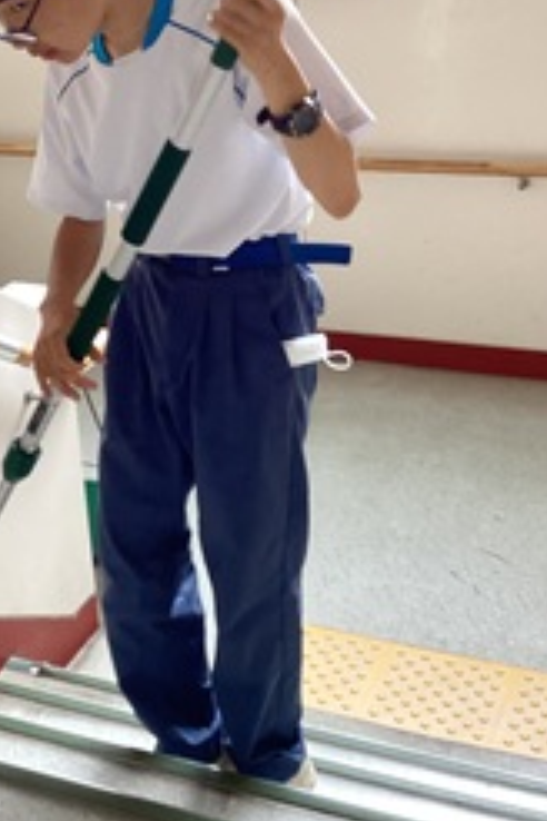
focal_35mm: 56
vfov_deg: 35.4
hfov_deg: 24.1
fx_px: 1276
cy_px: 285
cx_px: 183
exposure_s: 1/60
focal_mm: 3.3
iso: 64
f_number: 2.4
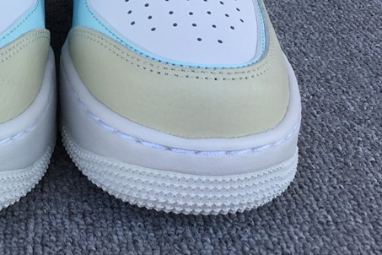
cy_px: -12
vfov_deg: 20.4
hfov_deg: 30.5
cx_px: 64
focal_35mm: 64
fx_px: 679
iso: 25
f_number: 2.4
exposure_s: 1/321
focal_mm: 3.3
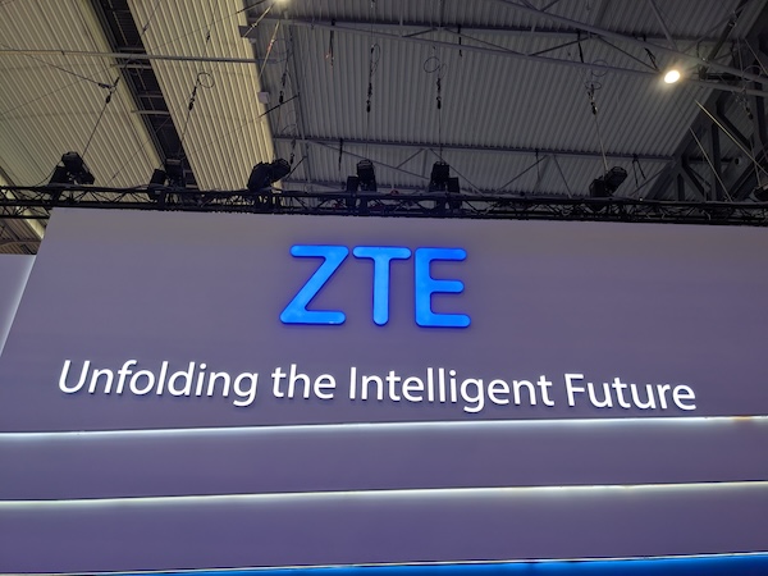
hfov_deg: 65.3
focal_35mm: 27
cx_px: 384
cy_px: 288
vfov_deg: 51.4
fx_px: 599
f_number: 1.73
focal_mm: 4.38
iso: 54
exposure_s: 1/246
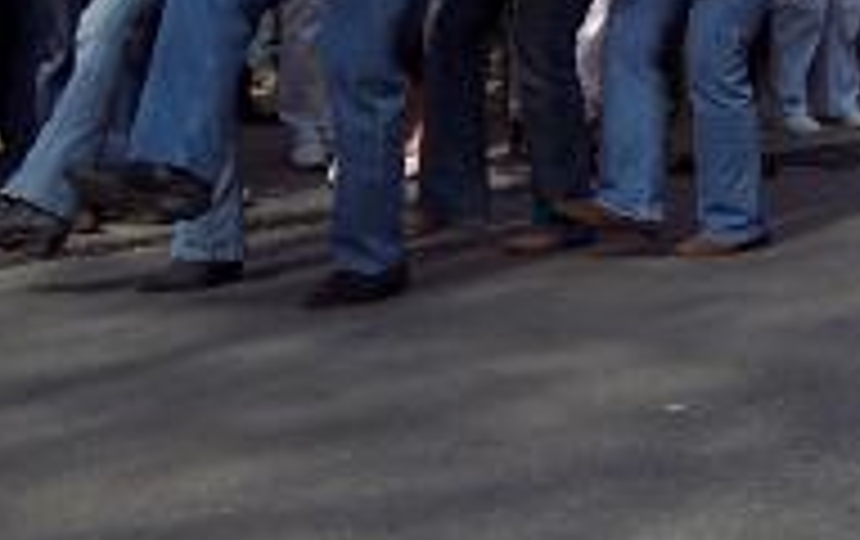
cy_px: -191
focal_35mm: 108
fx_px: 2535
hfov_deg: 19.1
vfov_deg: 11.8
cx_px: 648
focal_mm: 8
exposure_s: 1/500
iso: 100
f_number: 3.4
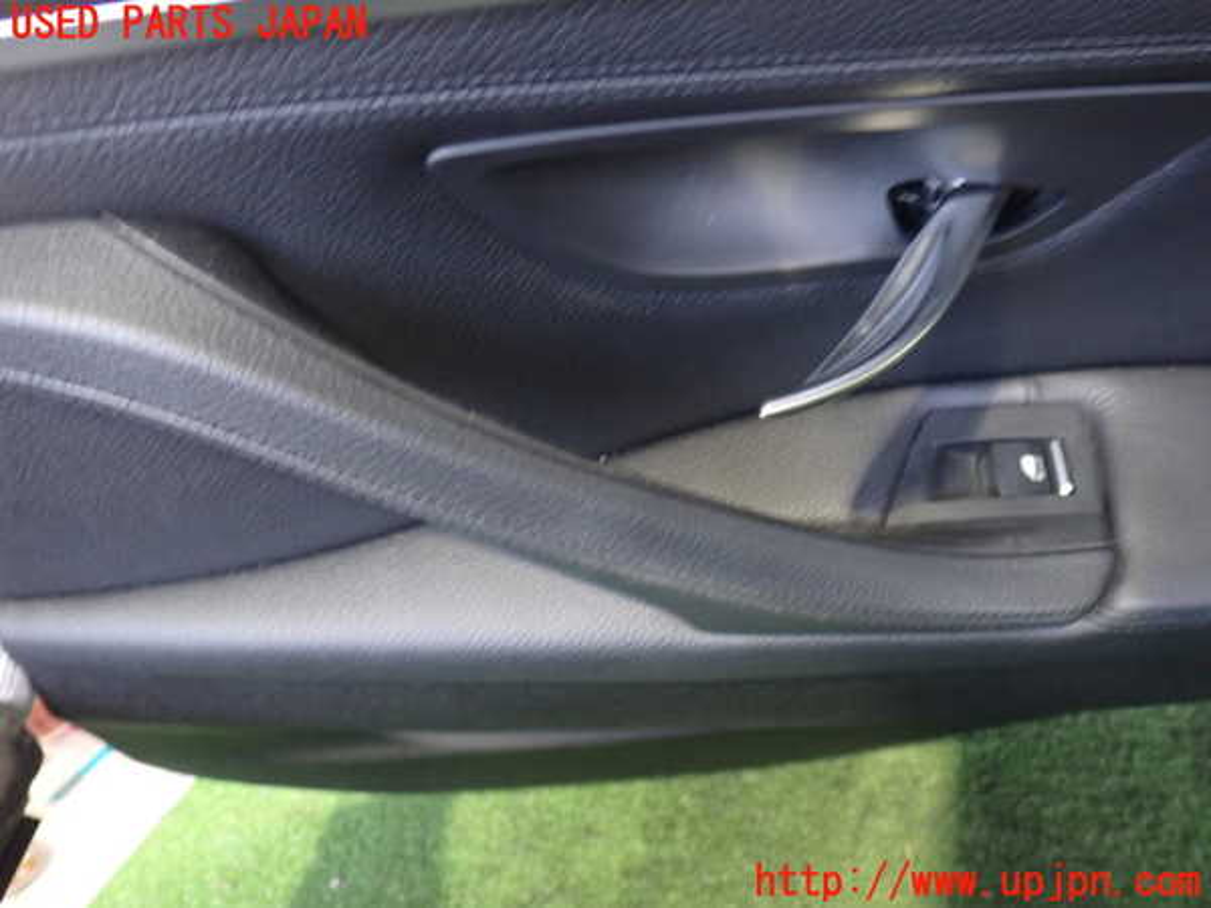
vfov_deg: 46.8
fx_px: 1050
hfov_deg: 60.0
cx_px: 606
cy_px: 454
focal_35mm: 30
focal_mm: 5.4
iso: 800
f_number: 2.3
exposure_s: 1/15
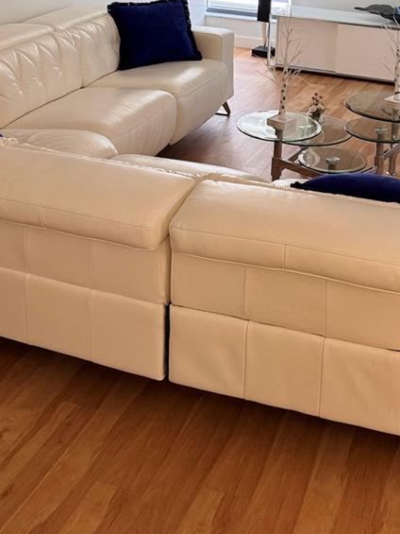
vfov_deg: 33.7
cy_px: -21
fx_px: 785
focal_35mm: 51
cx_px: 319
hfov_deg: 28.0
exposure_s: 1/121
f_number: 1.78
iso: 160
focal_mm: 6.76
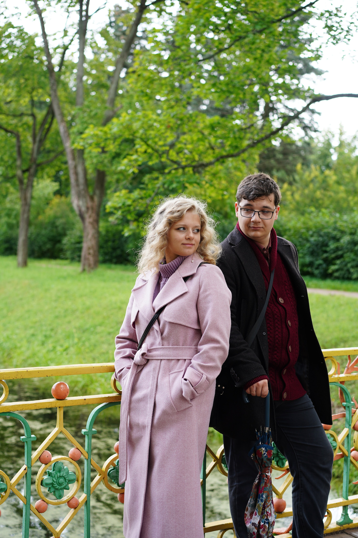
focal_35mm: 55
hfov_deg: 24.6
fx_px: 820
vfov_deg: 36.2
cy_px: 269
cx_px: 179
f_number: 3.5
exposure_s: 1/200
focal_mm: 55
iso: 200
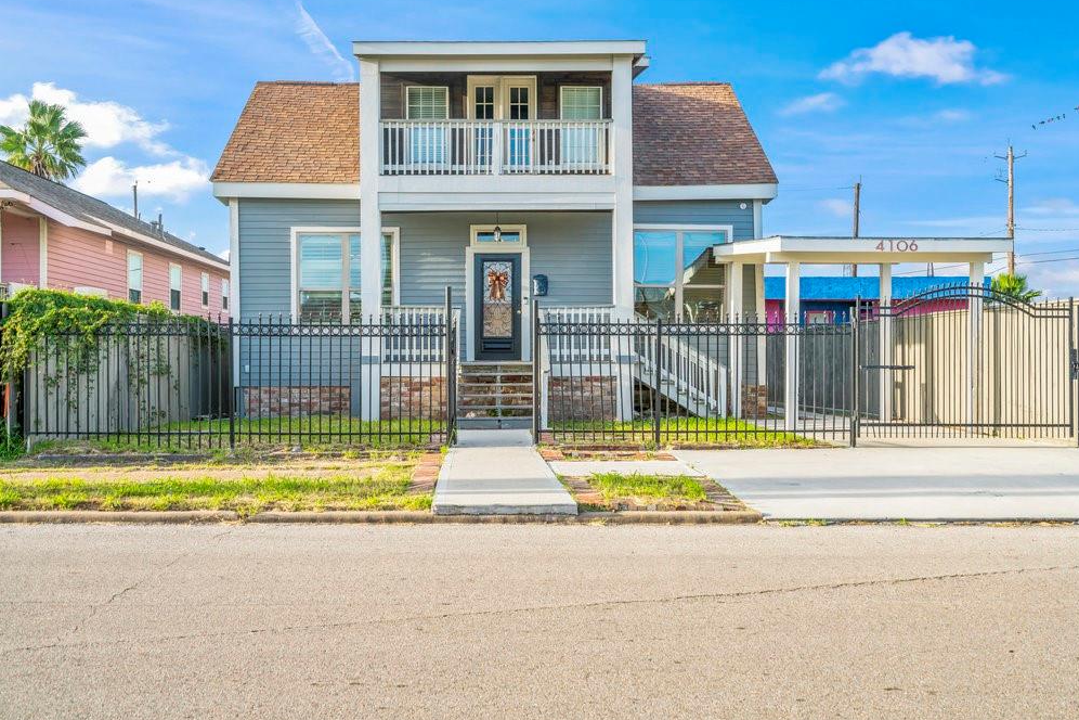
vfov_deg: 36.9
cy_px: 354
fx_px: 1079
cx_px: 536
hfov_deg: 53.1
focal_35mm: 36
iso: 100
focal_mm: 35
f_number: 7.1
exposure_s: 1/100
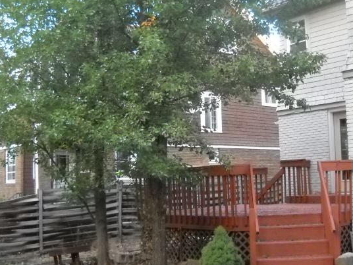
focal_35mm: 49
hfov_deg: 38.9
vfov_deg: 29.7
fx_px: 500
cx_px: 197
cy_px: 125
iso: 800
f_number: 3.1
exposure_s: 1/109
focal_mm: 6.72
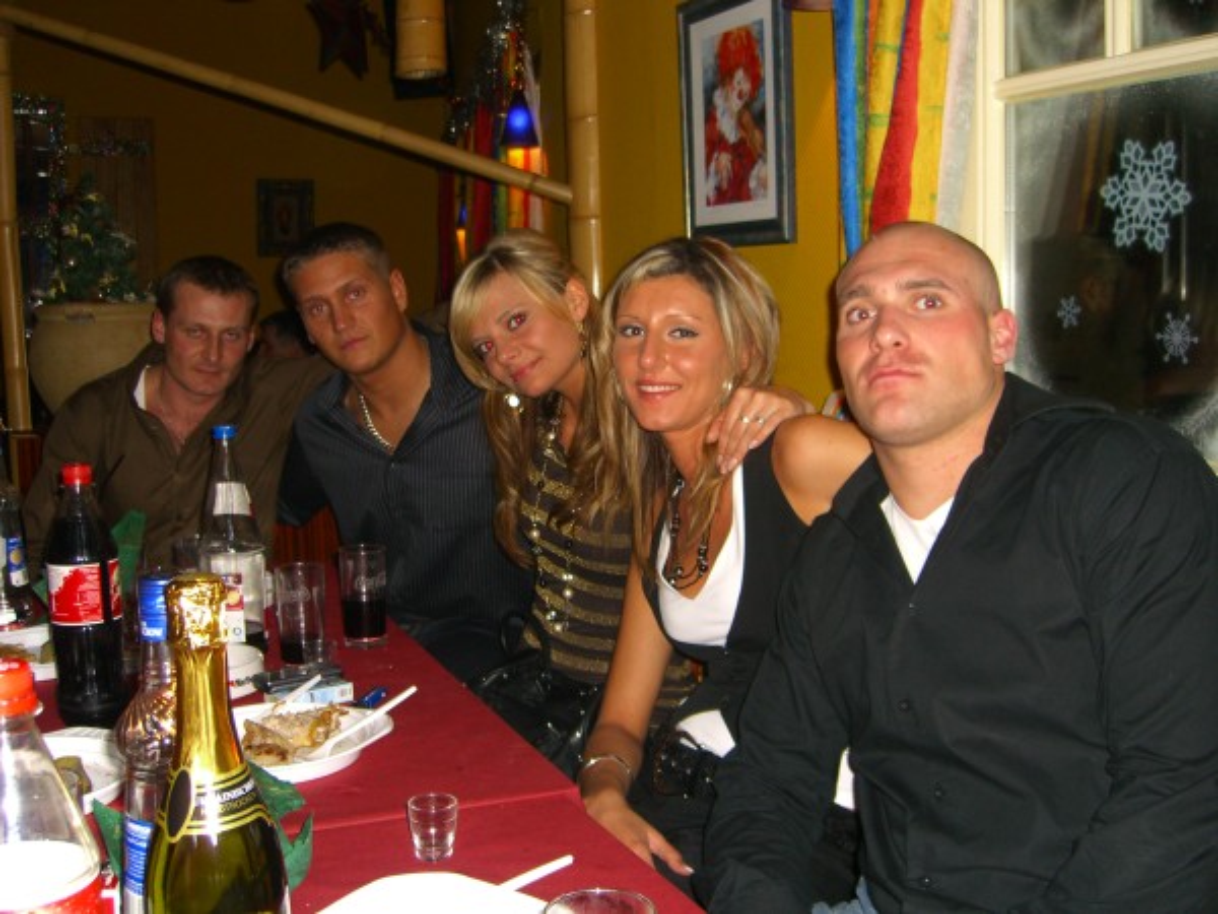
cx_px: 609
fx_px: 1337
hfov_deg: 49.0
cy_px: 457
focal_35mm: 38
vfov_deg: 37.7
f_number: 2.8
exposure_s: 1/60
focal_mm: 7.9
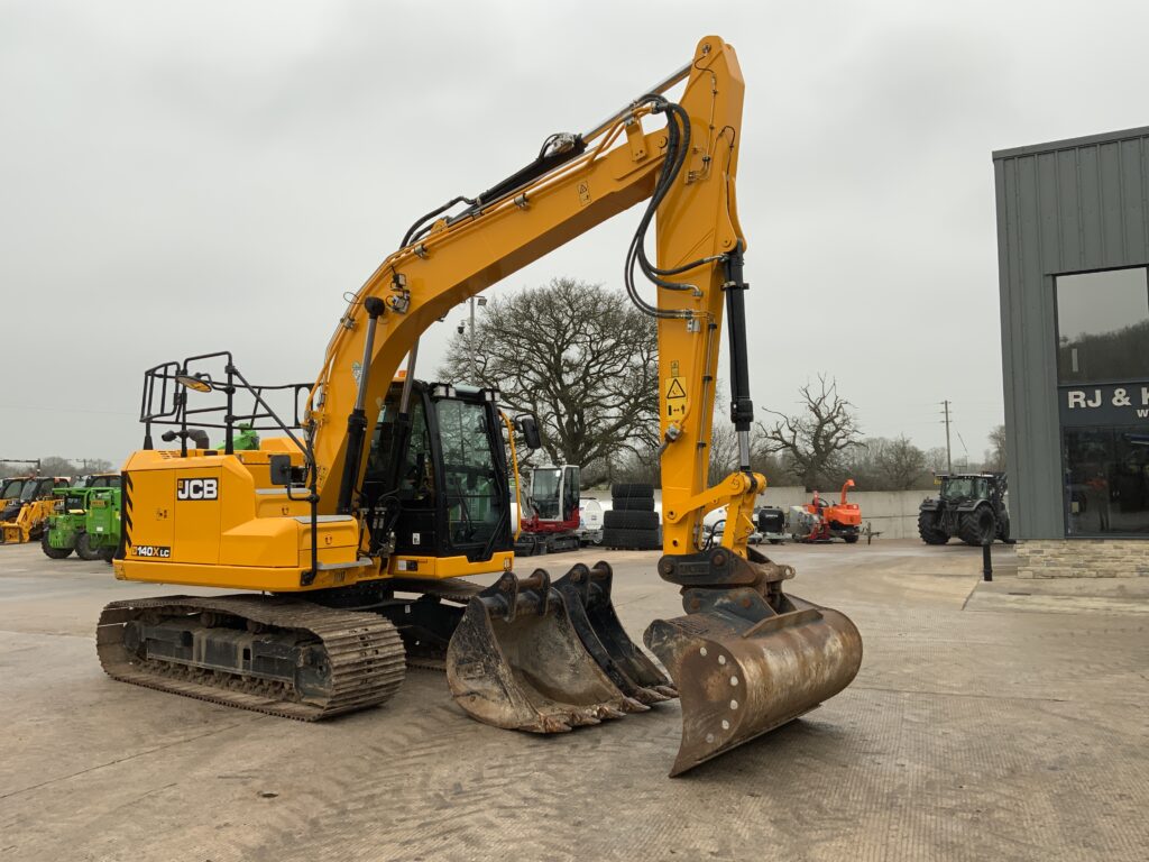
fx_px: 963
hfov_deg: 61.7
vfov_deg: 48.2
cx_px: 574
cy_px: 431
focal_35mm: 29
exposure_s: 1/125
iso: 16
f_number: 1.8
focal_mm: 3
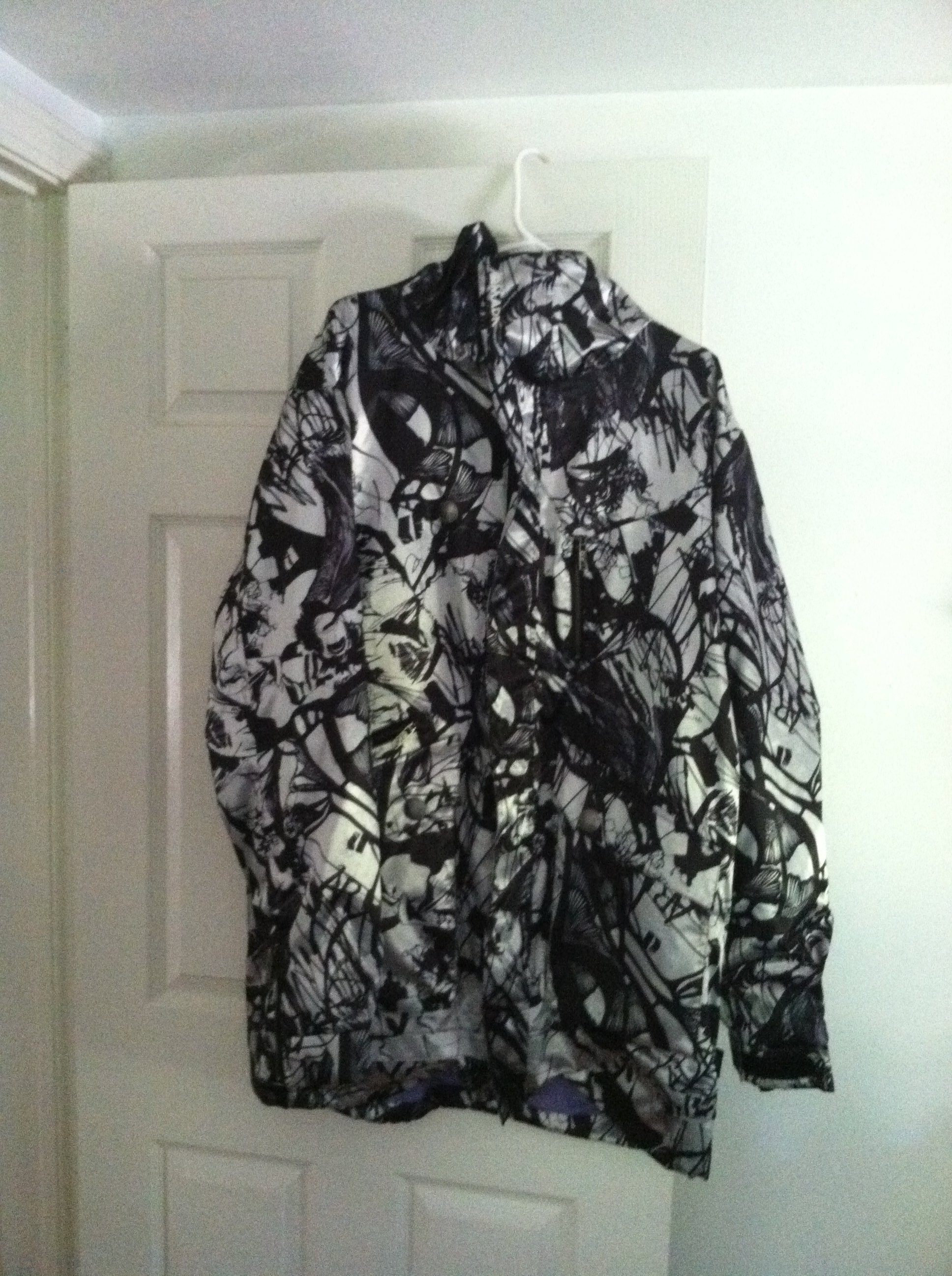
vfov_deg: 52.7
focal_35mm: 35
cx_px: 476
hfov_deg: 40.6
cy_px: 638
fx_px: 1287
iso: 640
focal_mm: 3.85
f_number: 2.8
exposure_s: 1/15
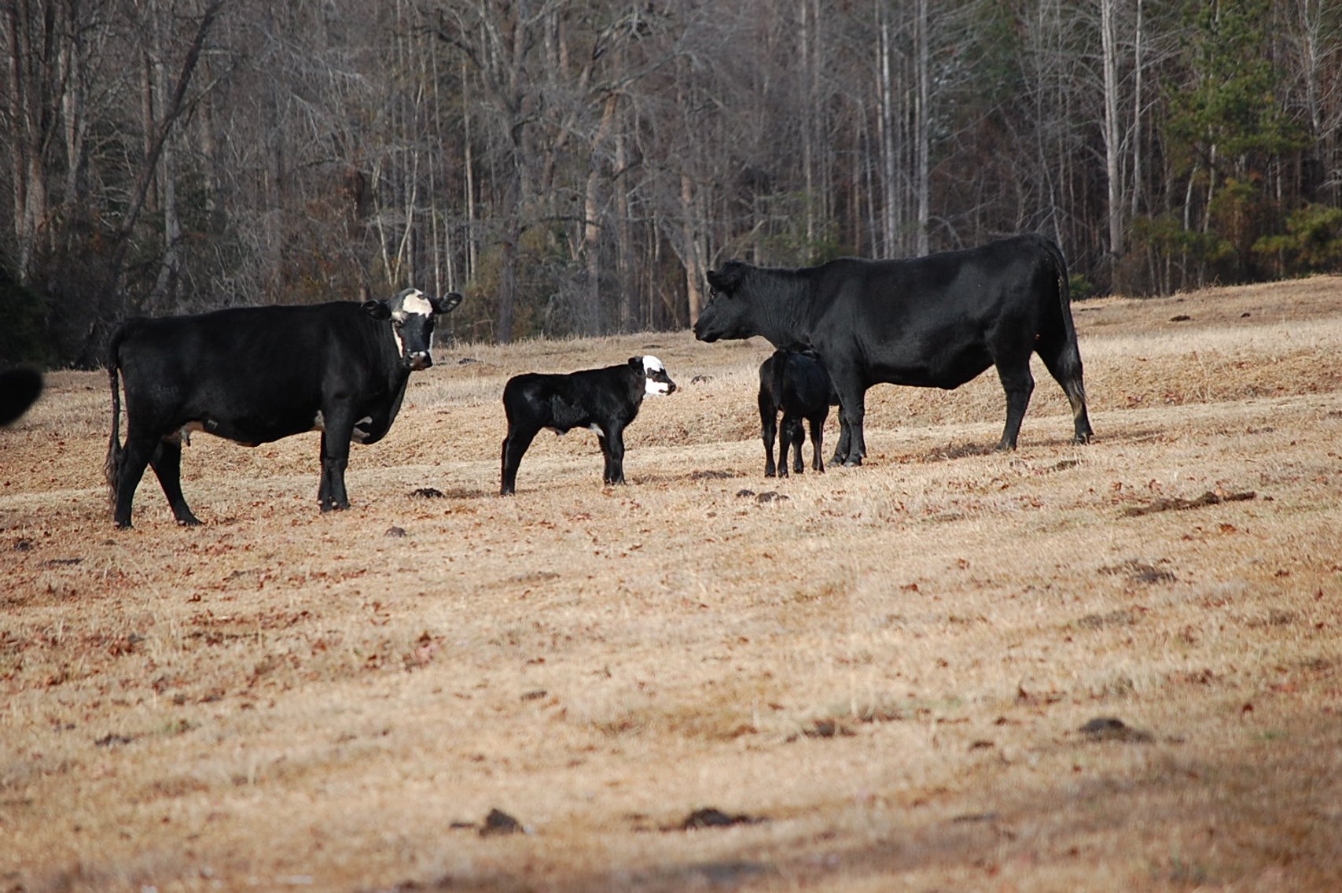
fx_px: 8380
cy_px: 446
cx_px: 671
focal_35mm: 225
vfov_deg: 6.1
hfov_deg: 9.2
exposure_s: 1/640
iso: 400
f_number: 5.3
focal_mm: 150
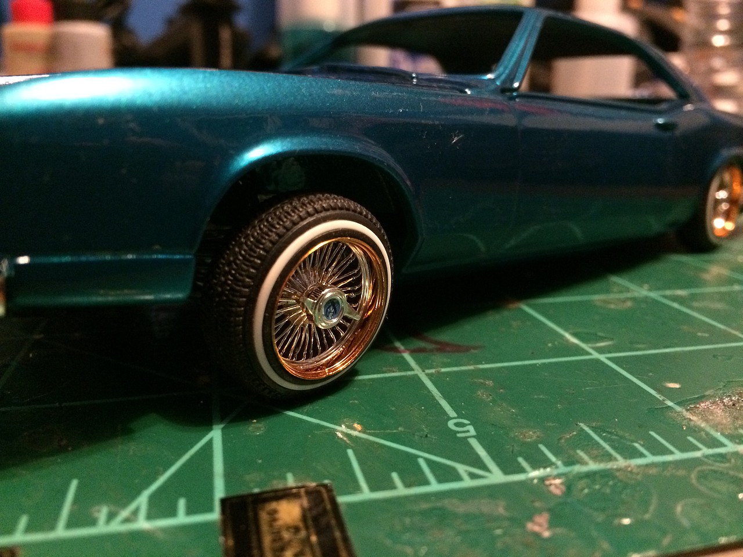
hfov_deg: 61.7
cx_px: 372
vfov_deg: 48.2
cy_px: 278
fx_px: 622
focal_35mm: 29
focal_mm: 4.15
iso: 500
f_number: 2.2
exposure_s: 1/15
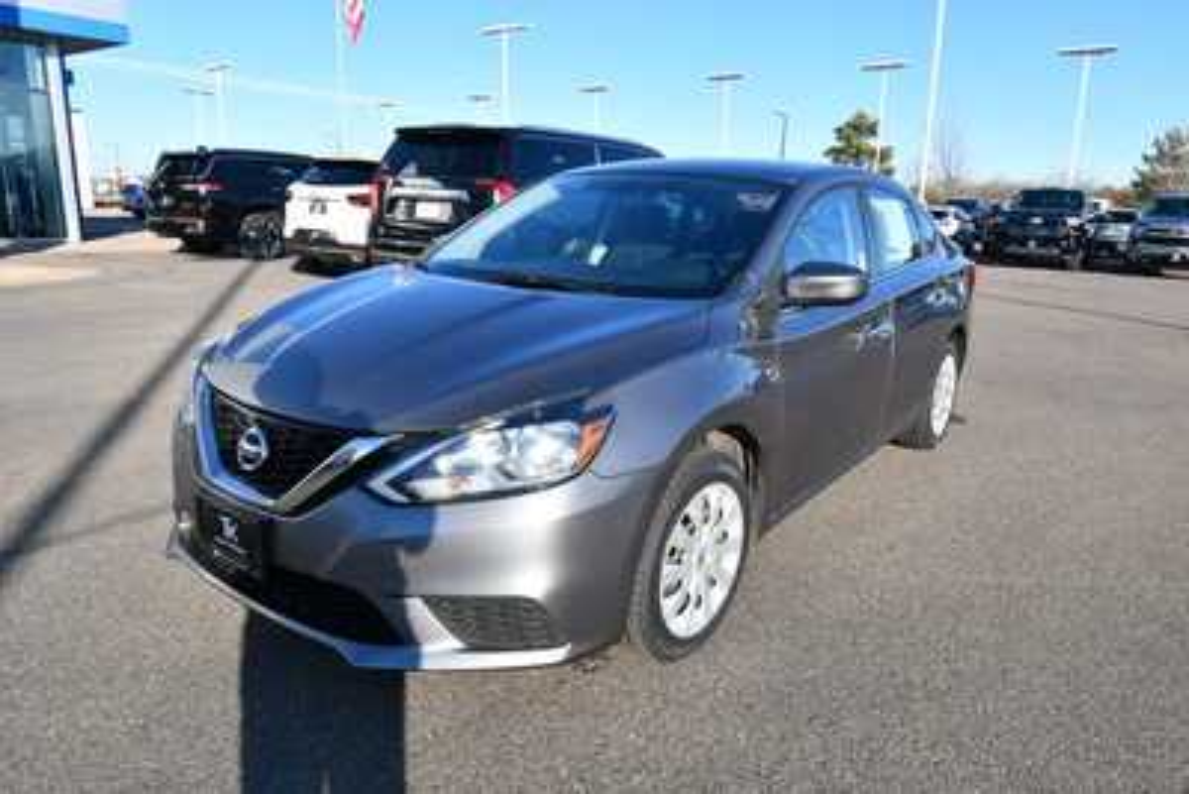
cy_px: 397
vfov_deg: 53.2
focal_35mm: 24
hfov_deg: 73.7
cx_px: 594
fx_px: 793
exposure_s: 1/250
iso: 140
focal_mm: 16
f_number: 8
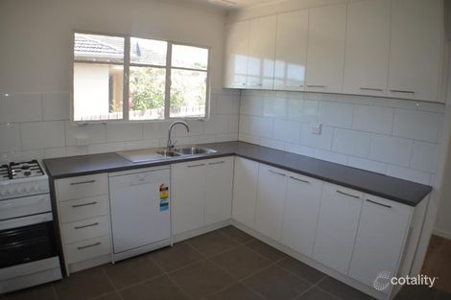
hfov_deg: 67.4
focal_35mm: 27
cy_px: 150
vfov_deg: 47.9
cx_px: 226
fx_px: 338
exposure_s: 1/200
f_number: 3.5
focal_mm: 18
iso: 200
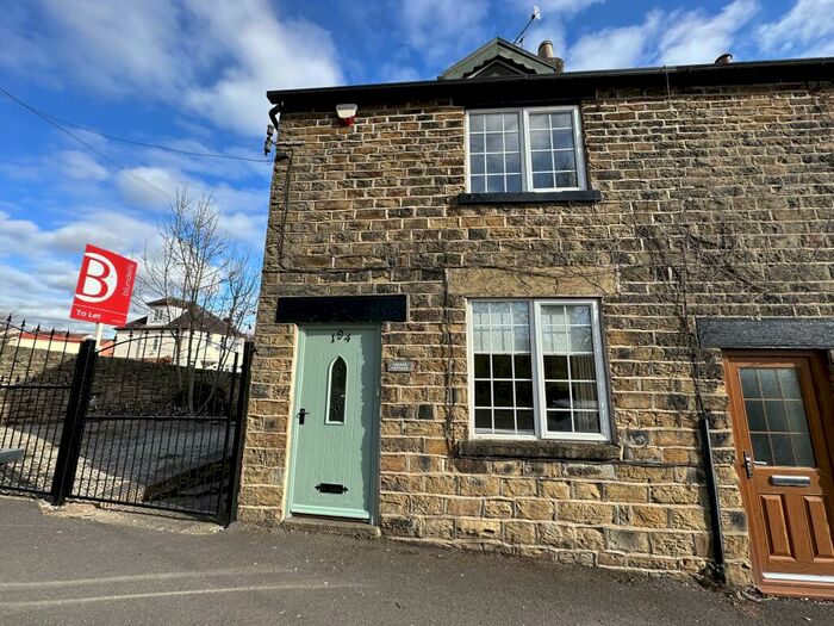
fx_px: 337
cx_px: 417
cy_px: 313
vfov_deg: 85.7
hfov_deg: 102.1
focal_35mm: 14
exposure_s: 1/849
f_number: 2.2
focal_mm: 2.22
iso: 40
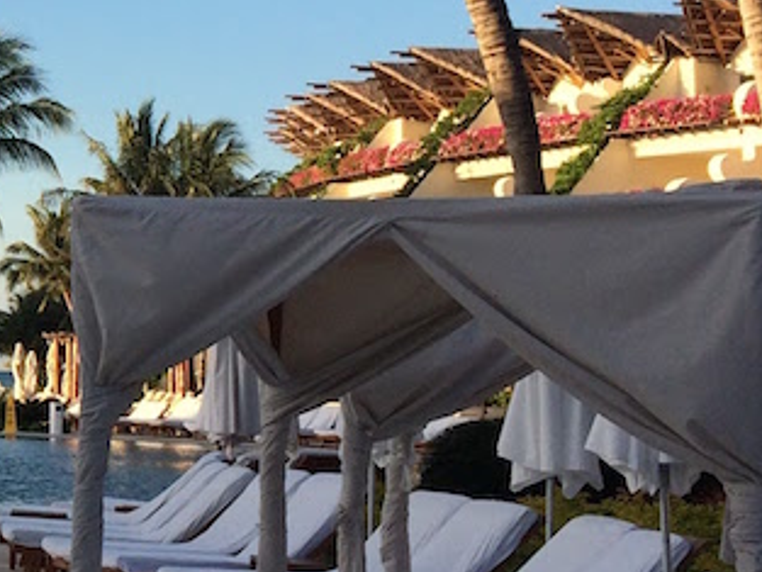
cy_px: 58
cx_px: -465
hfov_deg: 16.6
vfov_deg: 14.0
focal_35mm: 105
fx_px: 2312
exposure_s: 1/1140
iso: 32
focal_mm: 4.15
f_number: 2.2
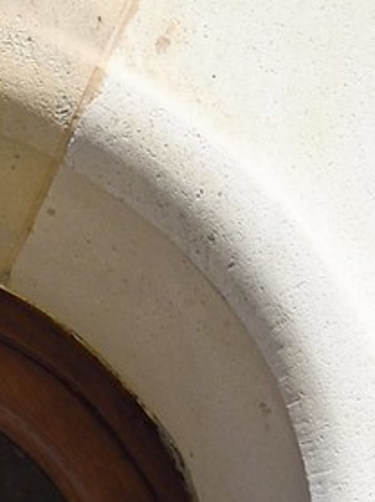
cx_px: -380
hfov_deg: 2.7
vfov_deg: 3.6
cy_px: 1646
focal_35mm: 540
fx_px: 7812
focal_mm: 65
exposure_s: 1/320
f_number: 9
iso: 200
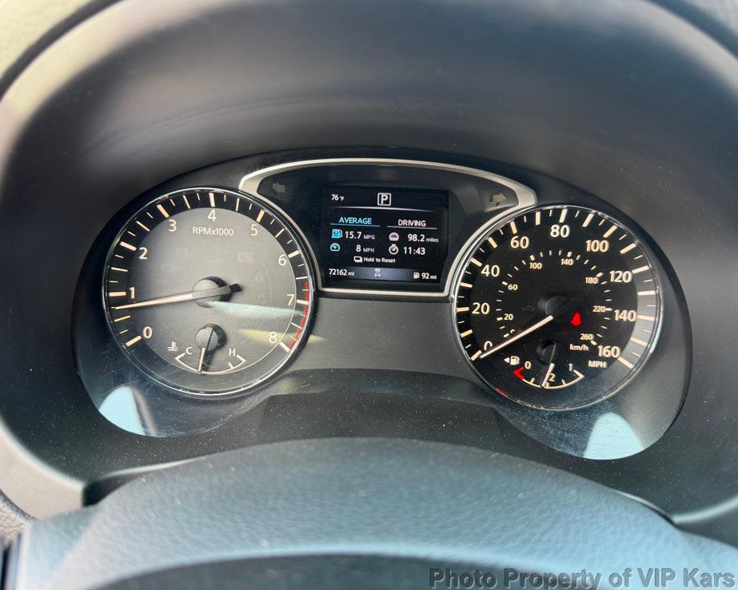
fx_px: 568
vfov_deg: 54.9
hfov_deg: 66.0
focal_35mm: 26
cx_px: 369
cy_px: 299
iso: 160
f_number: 1.78
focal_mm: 6.76
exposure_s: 1/121
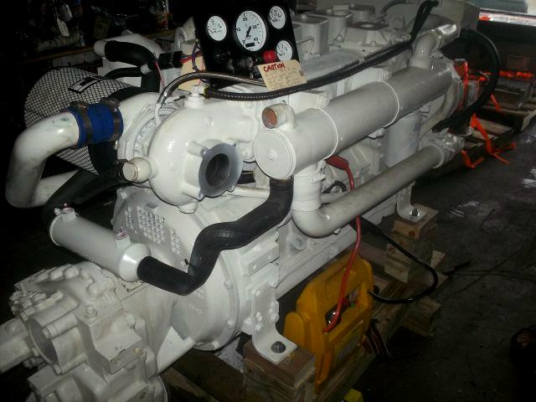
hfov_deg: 49.0
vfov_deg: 37.7
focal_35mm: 38
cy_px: 201
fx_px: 588
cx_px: 268
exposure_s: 1/60
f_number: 4.5
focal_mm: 6.3
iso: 160
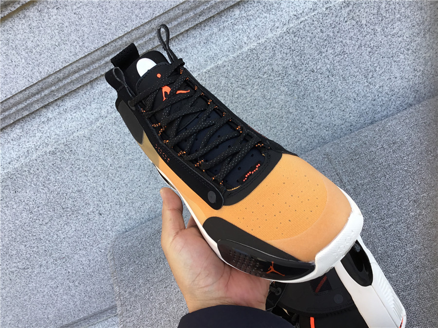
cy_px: 164
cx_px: 219
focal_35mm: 31
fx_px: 392
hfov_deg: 58.4
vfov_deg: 45.4
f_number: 2.4
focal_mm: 3.3
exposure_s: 1/117
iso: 25
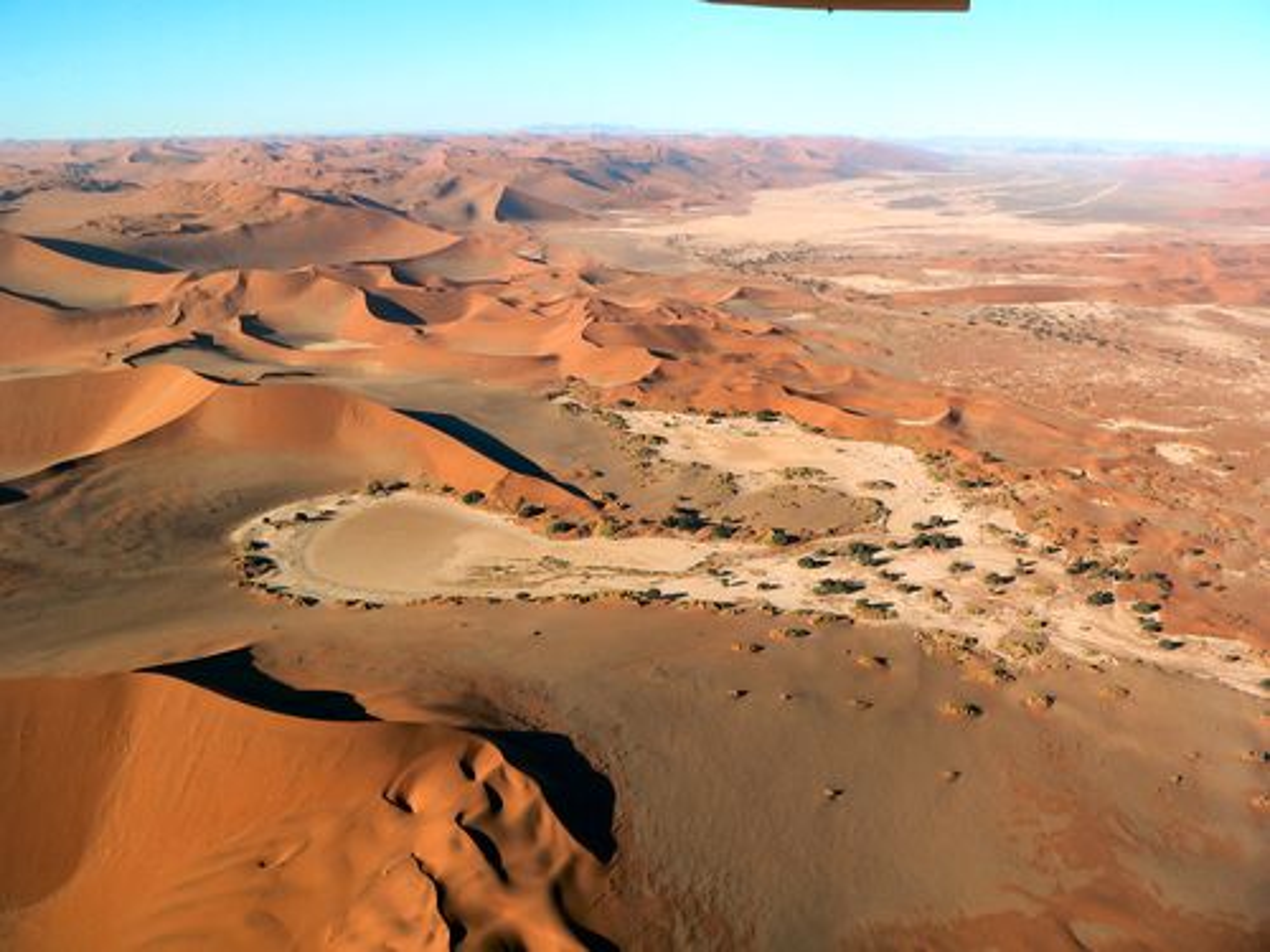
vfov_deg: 39.7
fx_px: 1321
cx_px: 635
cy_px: 476
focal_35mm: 36
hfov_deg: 51.4
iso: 80
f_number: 4
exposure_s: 1/500
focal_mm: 6
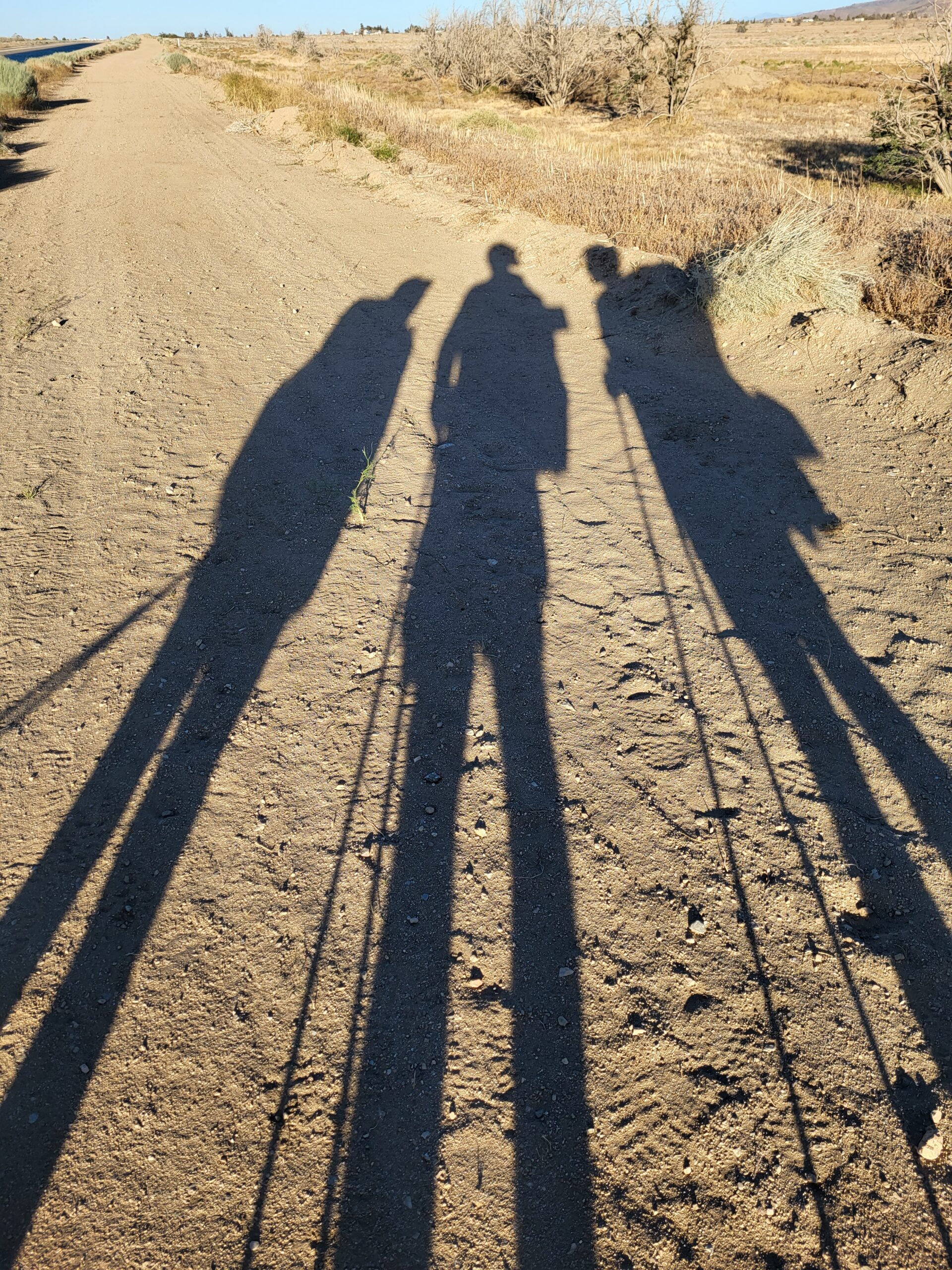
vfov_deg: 67.3
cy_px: 635
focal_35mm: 26
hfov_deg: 53.1
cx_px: 476
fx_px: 953
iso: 40
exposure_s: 1/1245
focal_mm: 5.4
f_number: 1.8
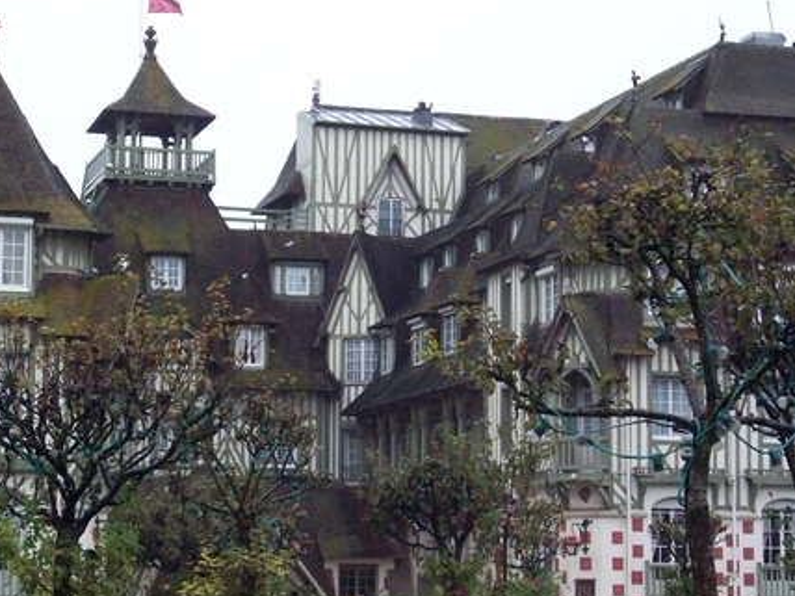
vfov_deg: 13.7
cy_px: 342
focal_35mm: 108
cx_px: 401
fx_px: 2480
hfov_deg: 18.2
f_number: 4.2
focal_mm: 12.8
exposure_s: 1/71.5
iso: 200
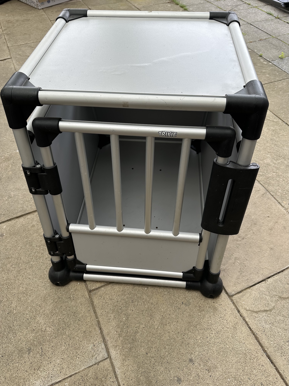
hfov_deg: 56.8
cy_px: 193
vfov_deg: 71.6
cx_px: 144
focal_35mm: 24
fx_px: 267
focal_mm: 6.86
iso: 80
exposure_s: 1/256
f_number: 1.78
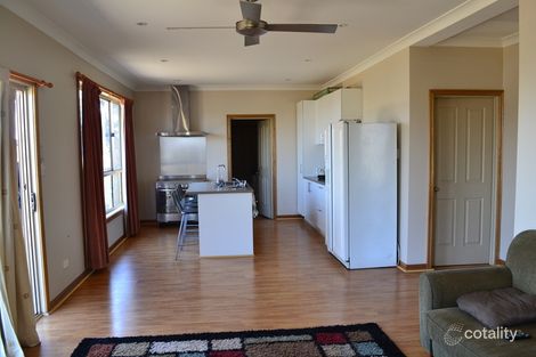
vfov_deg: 47.9
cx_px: 268
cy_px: 178
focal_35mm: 27
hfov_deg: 67.4
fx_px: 402
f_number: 7.1
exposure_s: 1/30
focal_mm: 18
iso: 400
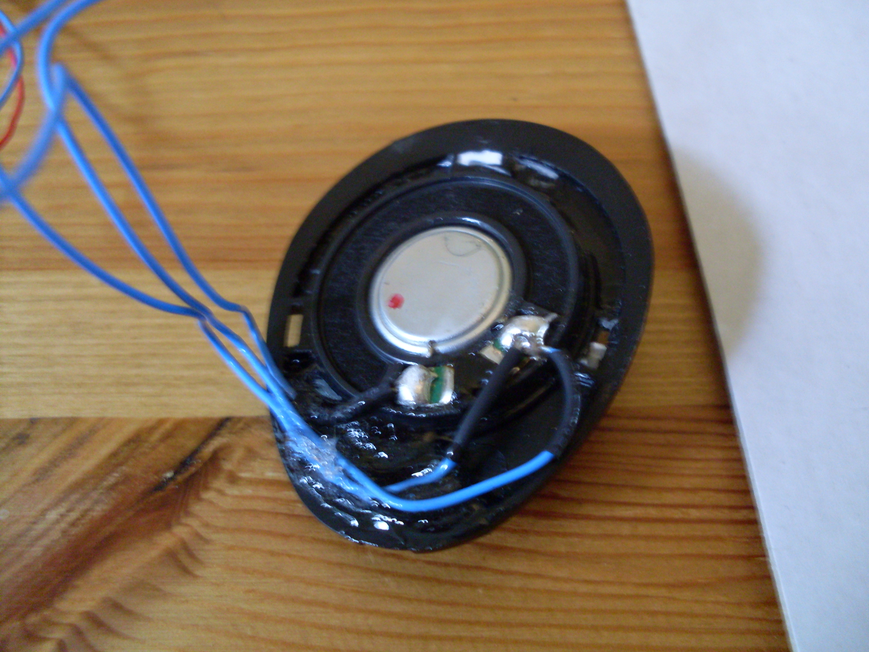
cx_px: 434
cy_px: 326
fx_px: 954
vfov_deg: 37.7
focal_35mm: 38
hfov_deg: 49.0
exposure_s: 1/10
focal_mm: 6.3
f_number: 2.8
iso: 200
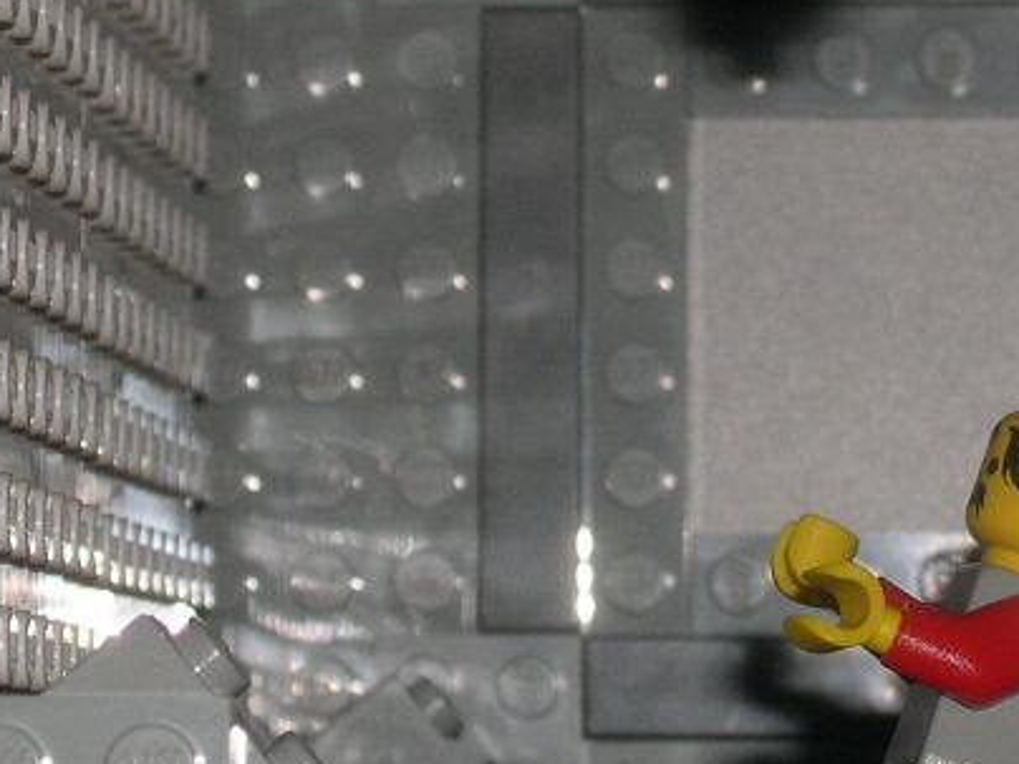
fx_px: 7242
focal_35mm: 246
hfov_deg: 8.0
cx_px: 739
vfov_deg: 6.0
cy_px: 171
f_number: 12.4
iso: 100
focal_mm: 20.5
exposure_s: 1/60
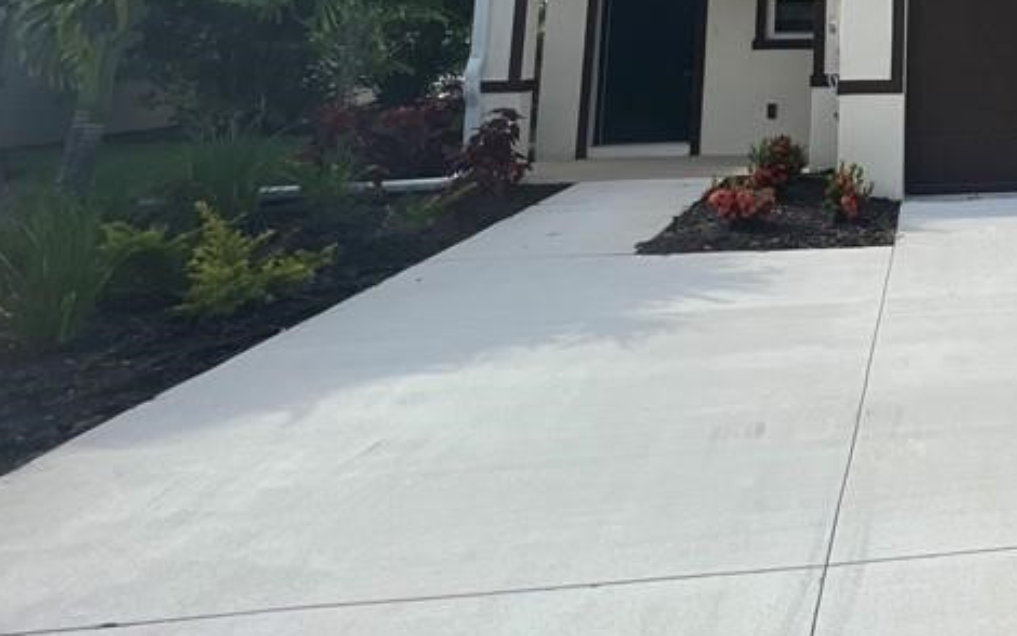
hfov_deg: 48.7
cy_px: -115
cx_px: 1065
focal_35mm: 30
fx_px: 832
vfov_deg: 34.2
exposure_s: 1/779
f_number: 1.8
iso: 32
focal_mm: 1.57
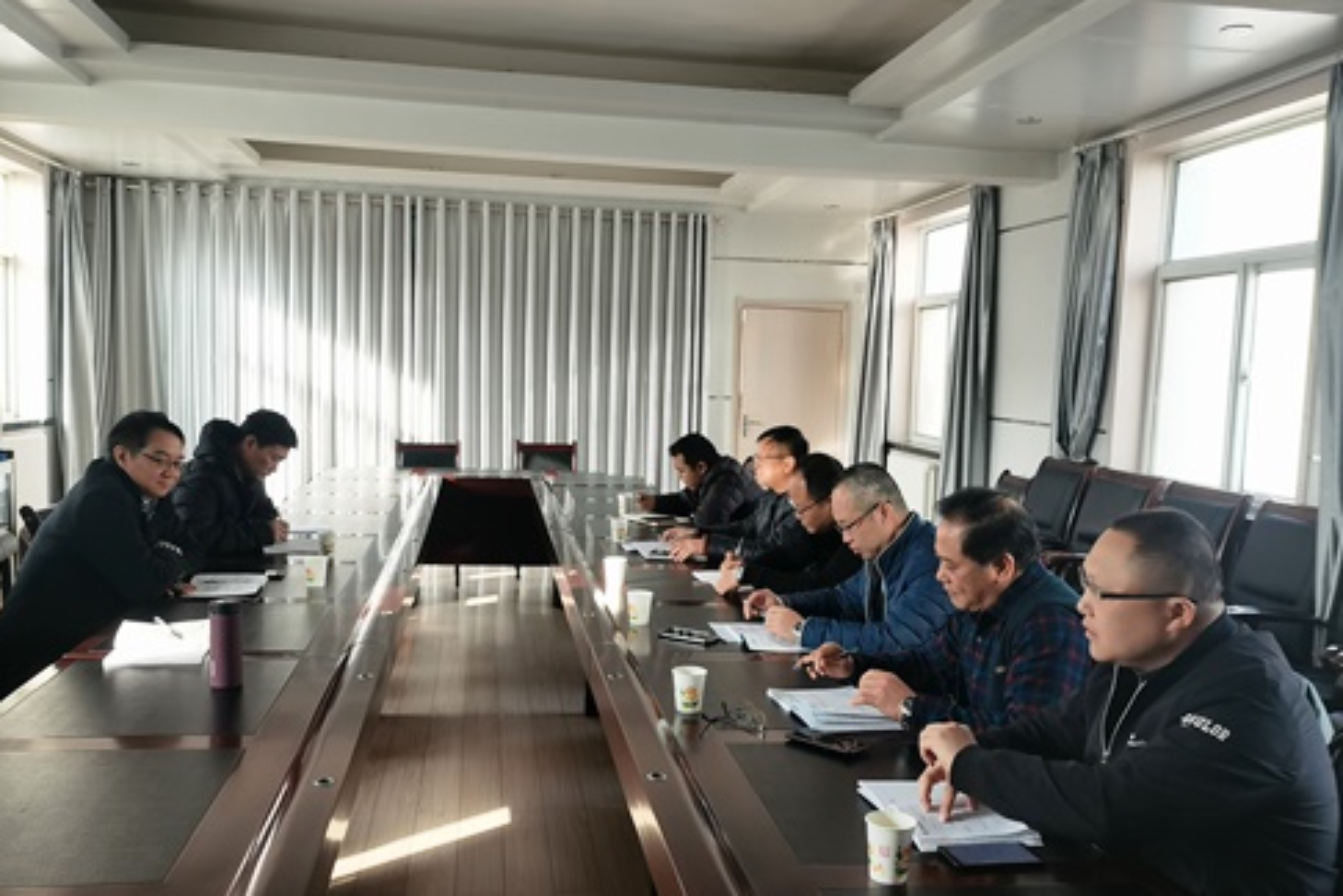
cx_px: 672
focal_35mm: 31
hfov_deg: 60.3
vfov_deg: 42.3
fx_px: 1156
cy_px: 494
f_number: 1.8
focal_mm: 5.58
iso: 100
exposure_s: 1/100
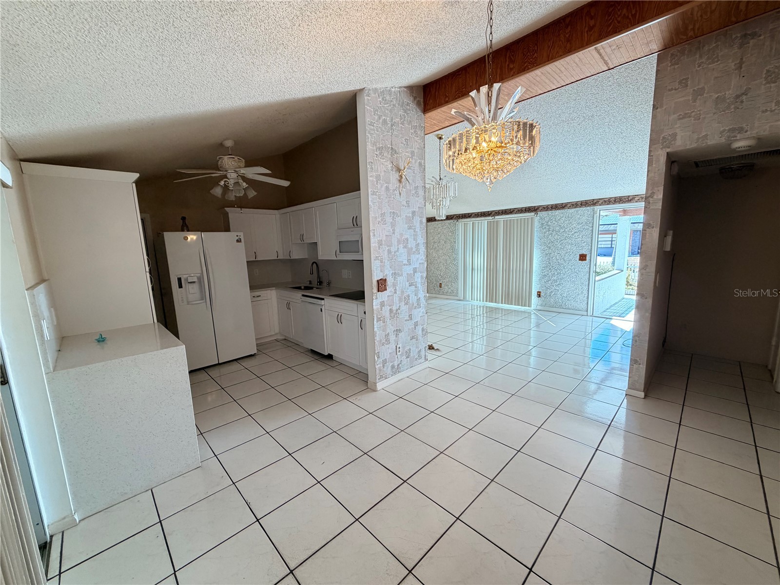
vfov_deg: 85.7
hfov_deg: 102.1
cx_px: 390
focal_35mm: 14
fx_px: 315
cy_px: 292
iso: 250
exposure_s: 1/60
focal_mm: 2.22
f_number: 2.2
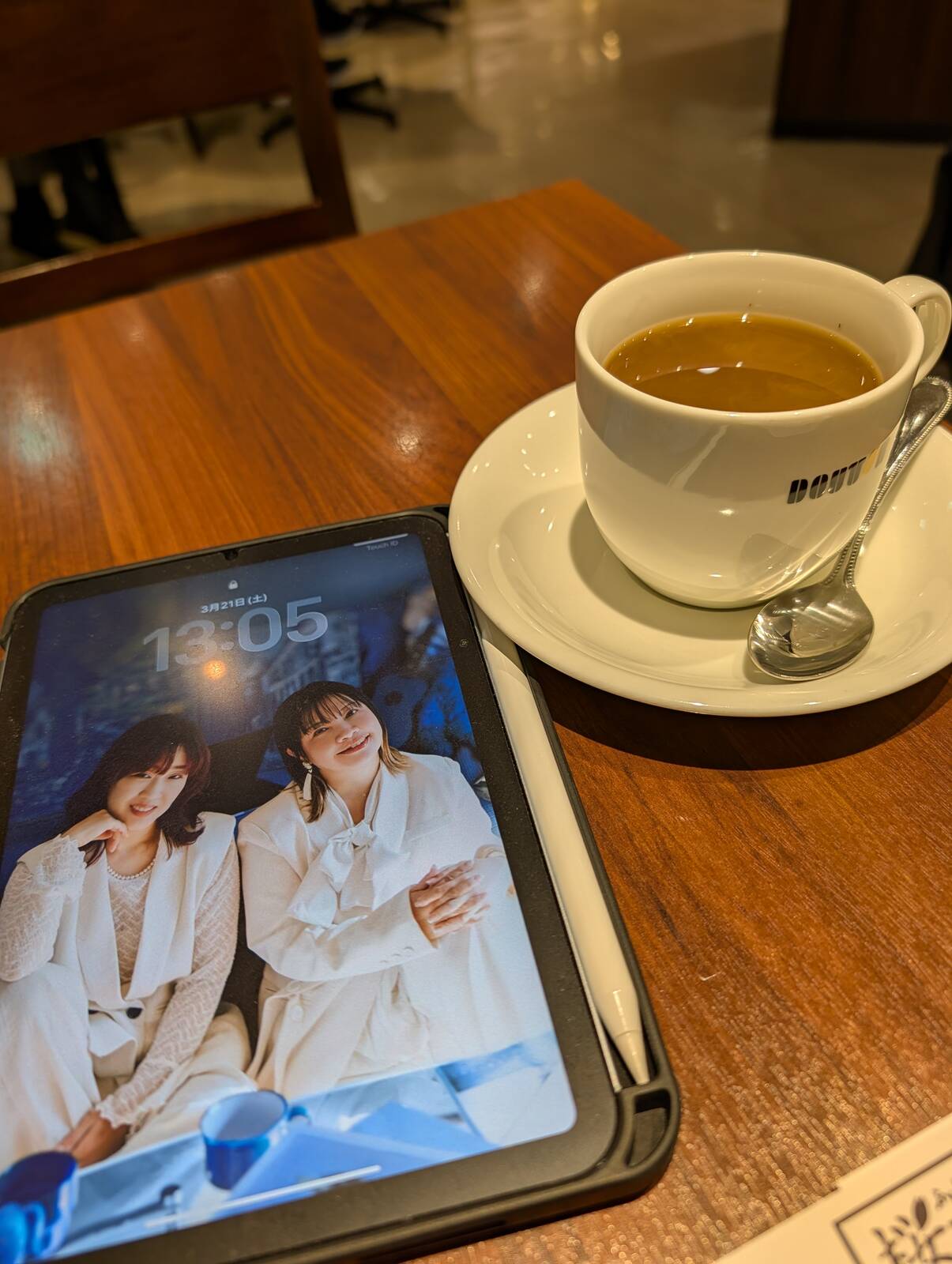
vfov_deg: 71.5
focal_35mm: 24
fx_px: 878
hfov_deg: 56.9
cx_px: 476
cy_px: 632
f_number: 1.68
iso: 28
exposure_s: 1/30
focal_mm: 6.9
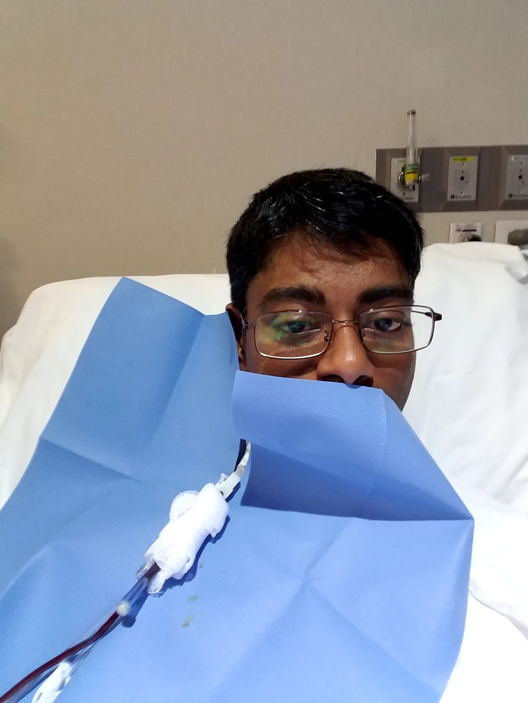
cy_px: 352
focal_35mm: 21
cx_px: 264
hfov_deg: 63.4
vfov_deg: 79.0
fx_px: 427
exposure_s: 1/15
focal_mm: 2.1
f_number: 1.7
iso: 200
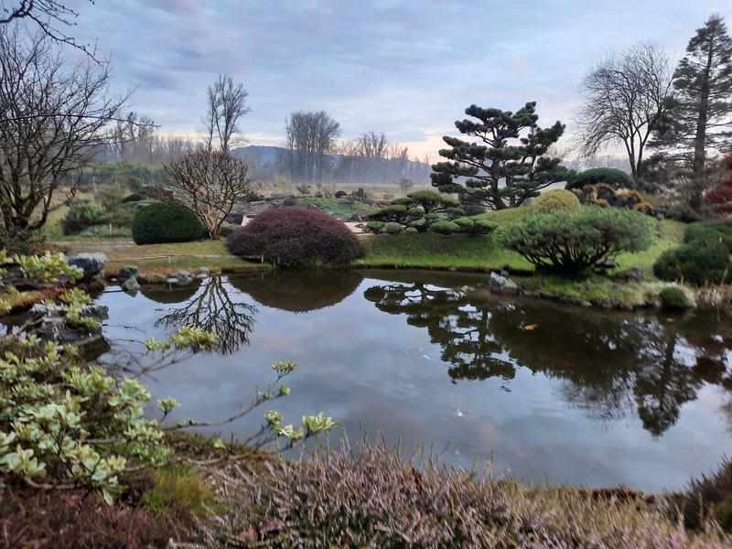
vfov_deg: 54.9
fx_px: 529
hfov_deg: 69.4
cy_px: 274
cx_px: 366
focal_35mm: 25
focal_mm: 4.6
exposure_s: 1/50
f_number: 2
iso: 160
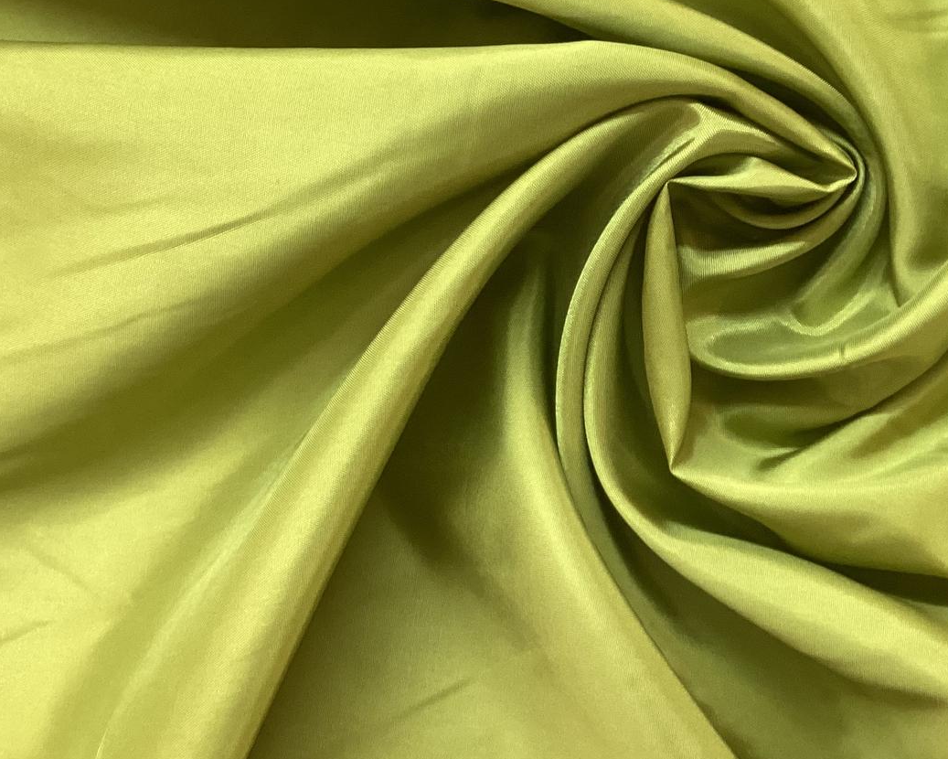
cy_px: 283
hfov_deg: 33.3
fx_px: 1571
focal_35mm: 56
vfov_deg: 27.1
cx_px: 639
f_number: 2.4
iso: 200
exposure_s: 1/50
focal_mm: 3.3
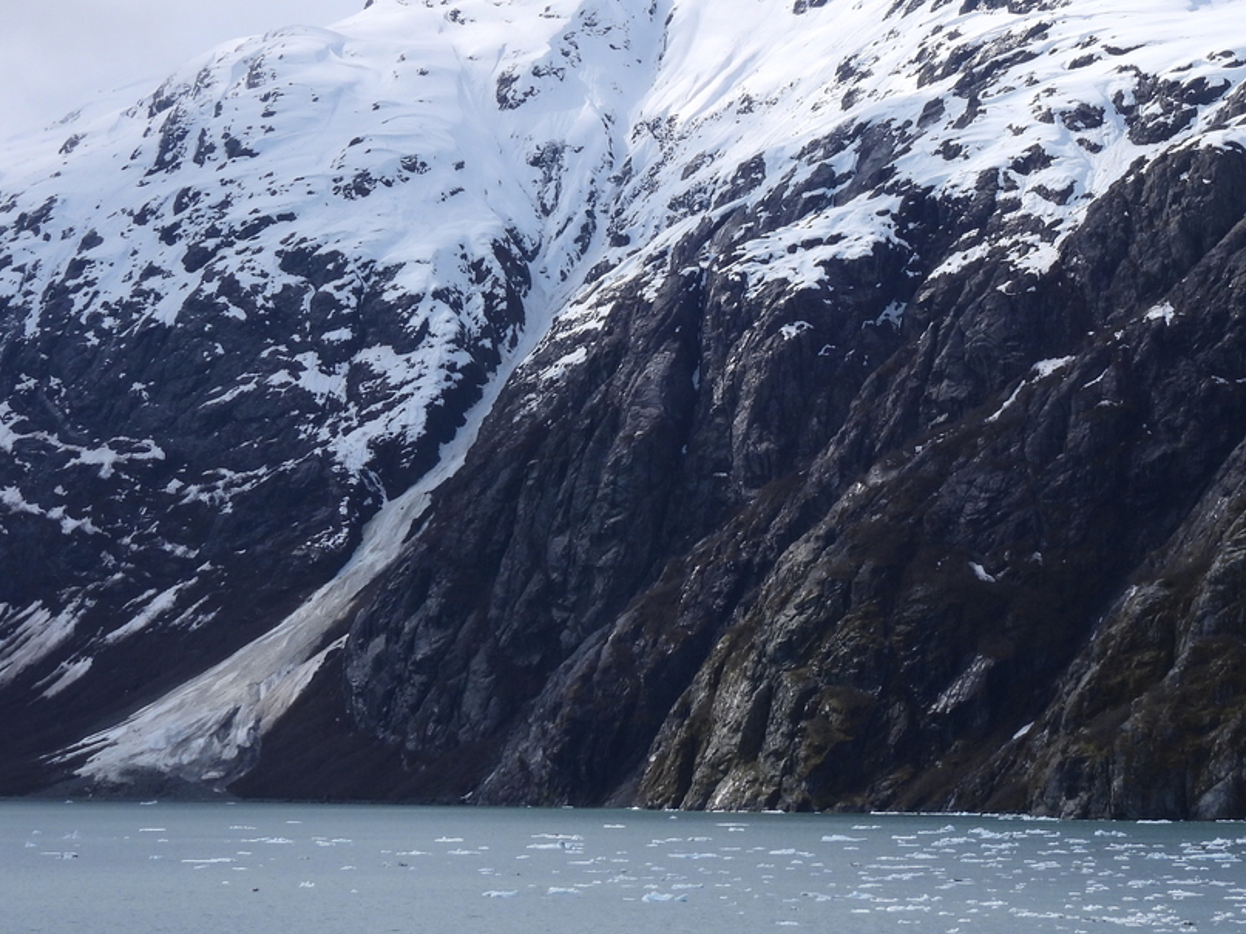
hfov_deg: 17.7
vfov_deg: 13.3
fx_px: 3995
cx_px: 863
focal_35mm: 111
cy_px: 270
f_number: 4.5
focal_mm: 12.5
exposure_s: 1/1600
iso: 100
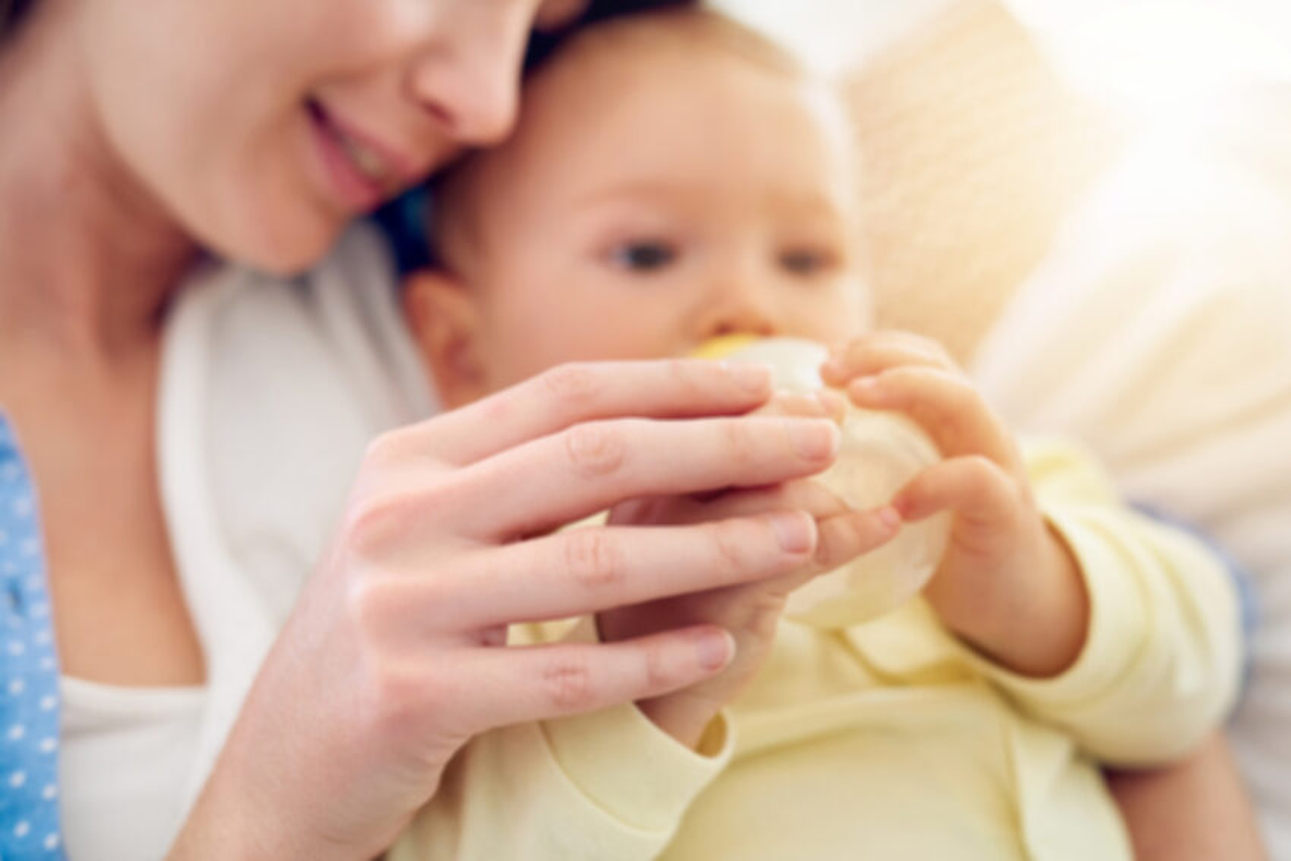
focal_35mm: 50
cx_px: 646
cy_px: 430
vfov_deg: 27.0
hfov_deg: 39.6
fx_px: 1793
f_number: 2.5
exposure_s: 1/320
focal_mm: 50
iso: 200
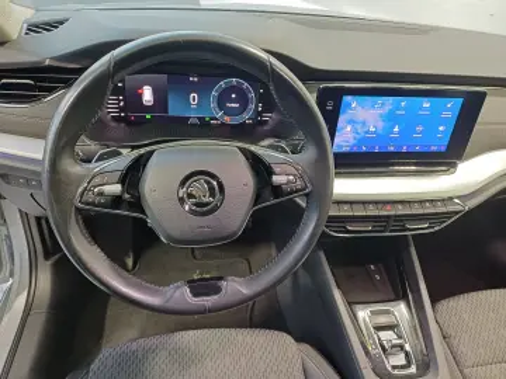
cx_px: 253
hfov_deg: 69.4
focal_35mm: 25
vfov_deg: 54.9
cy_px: 190
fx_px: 365
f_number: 1.8
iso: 640
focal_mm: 4.65
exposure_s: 1/20
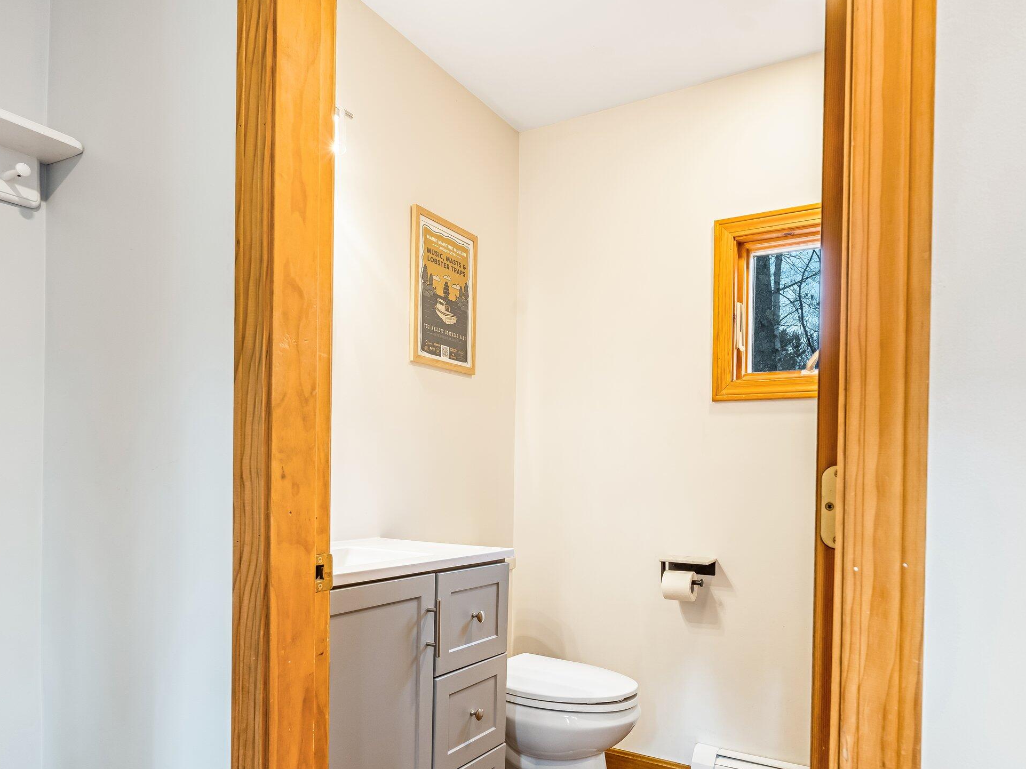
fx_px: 711
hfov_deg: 71.5
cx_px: 545
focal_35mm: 24
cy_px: 486
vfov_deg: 56.1
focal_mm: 16
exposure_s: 1/10
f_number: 8
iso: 320
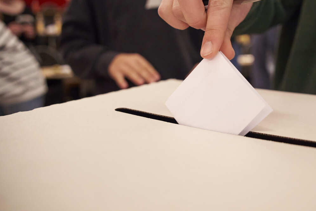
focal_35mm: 36
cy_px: 90
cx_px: 233
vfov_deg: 36.8
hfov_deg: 51.1
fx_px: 316
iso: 1600
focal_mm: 24
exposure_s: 1/125
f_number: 2.8
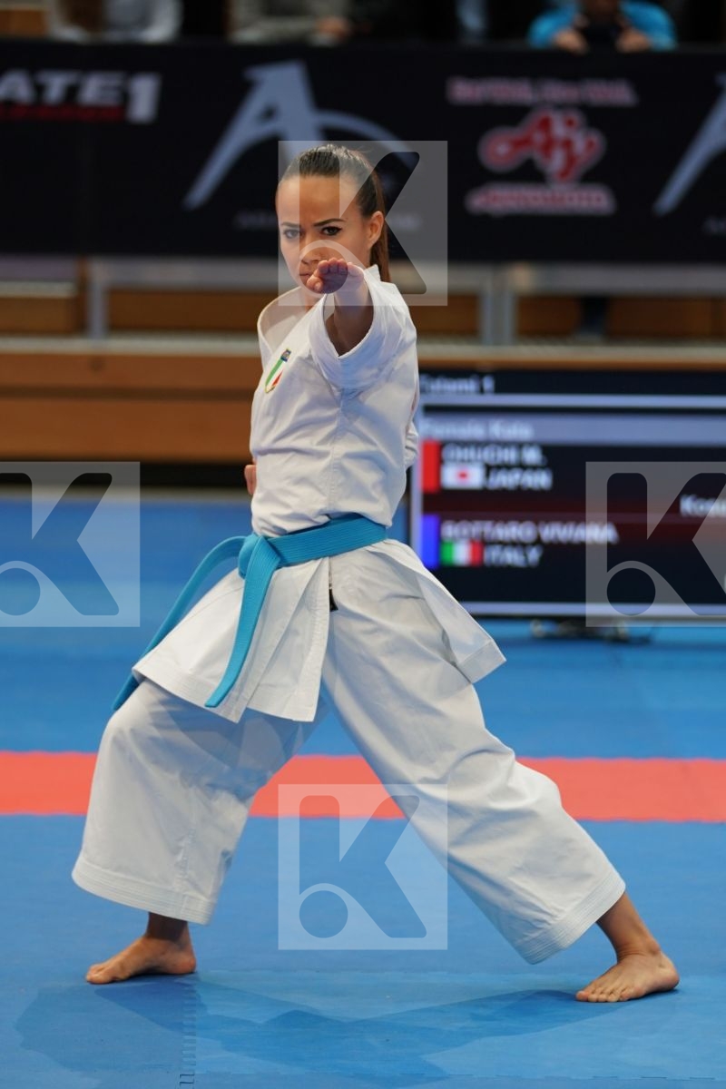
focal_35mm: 204
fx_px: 6171
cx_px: 363
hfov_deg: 6.7
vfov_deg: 10.1
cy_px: 544
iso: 800
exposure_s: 1/500
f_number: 2.8
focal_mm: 136
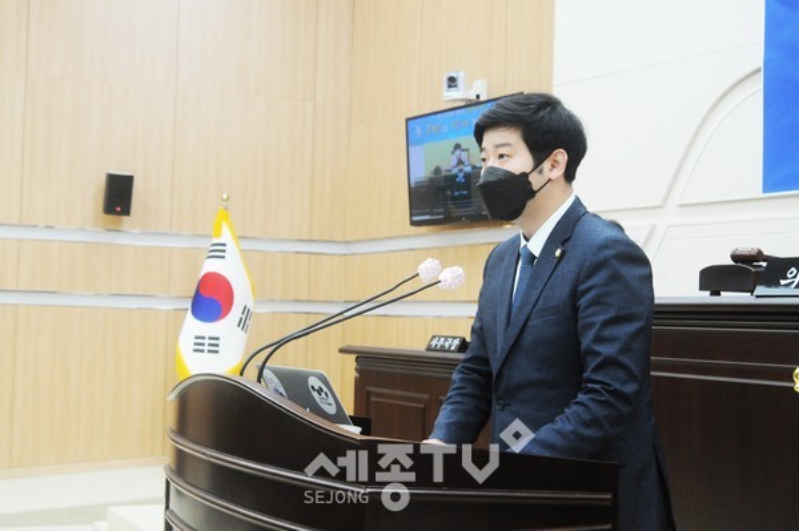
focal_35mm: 51
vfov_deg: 26.4
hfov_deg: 38.9
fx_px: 1131
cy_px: 266
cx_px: 400
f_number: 7.1
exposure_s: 1/200
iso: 1600
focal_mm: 34
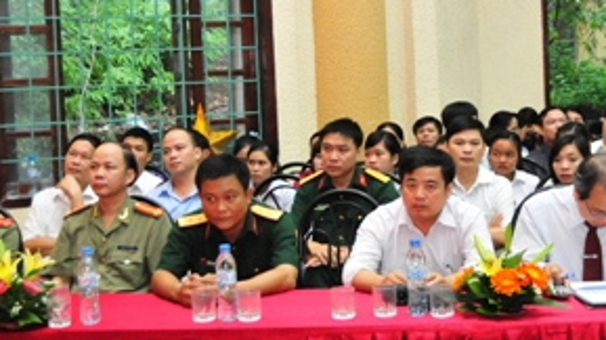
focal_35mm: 71
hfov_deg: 29.8
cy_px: 132
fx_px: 1137
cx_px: 349
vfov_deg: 17.0
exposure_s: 1/60
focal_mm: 29
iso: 3200
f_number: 5.6
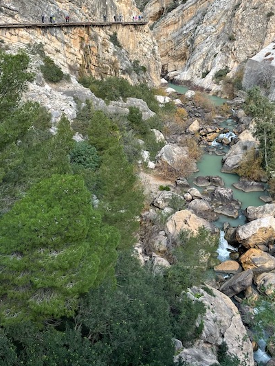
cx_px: 191
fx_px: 413
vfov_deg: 46.6
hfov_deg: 36.3
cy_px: 106
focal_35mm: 39
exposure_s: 1/332
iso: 32
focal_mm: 4.2
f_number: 1.6
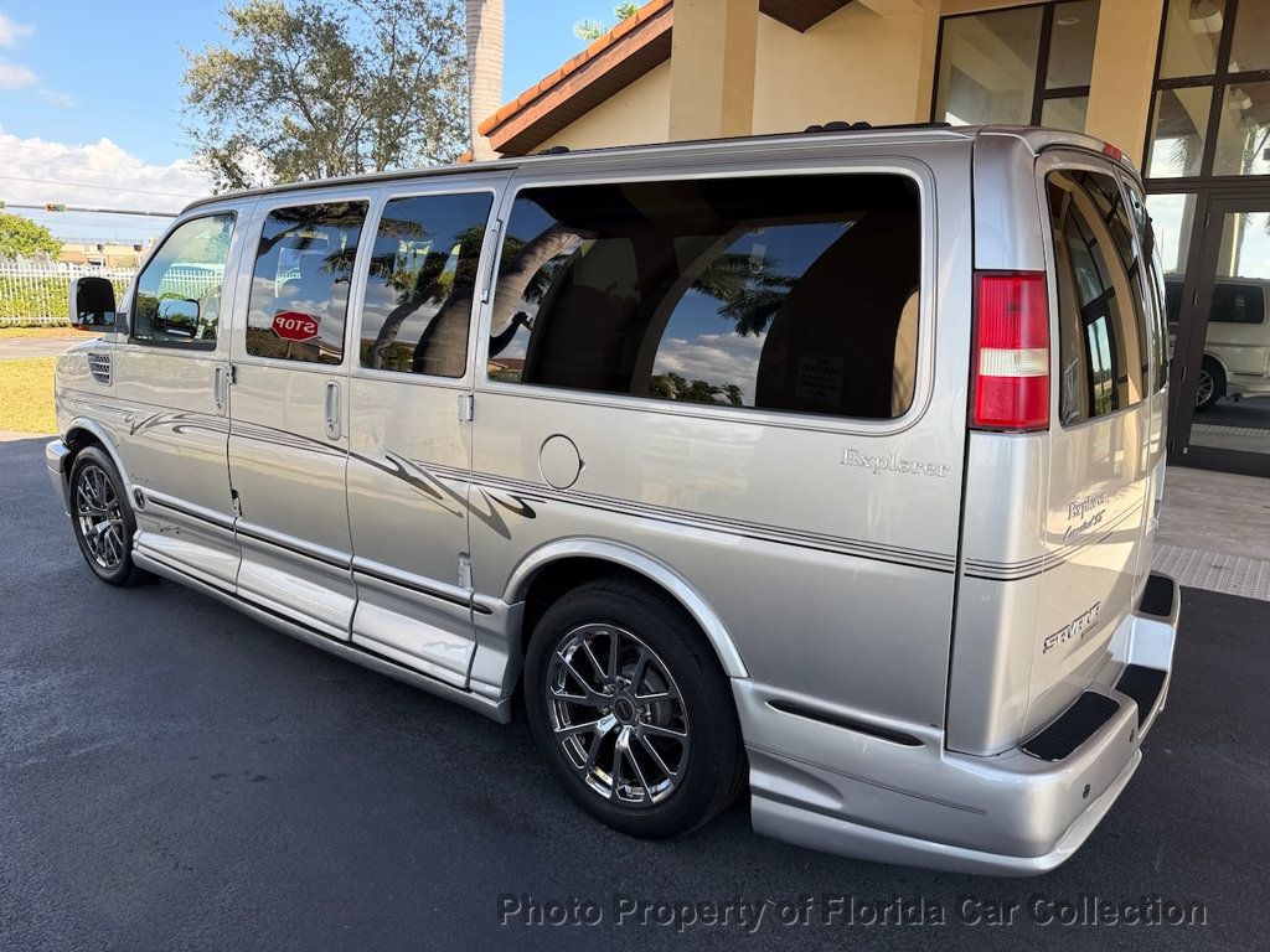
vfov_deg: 56.8
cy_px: 476
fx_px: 881
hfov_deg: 71.6
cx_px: 635
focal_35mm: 24
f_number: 1.78
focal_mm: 6.76
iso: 80
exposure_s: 1/788
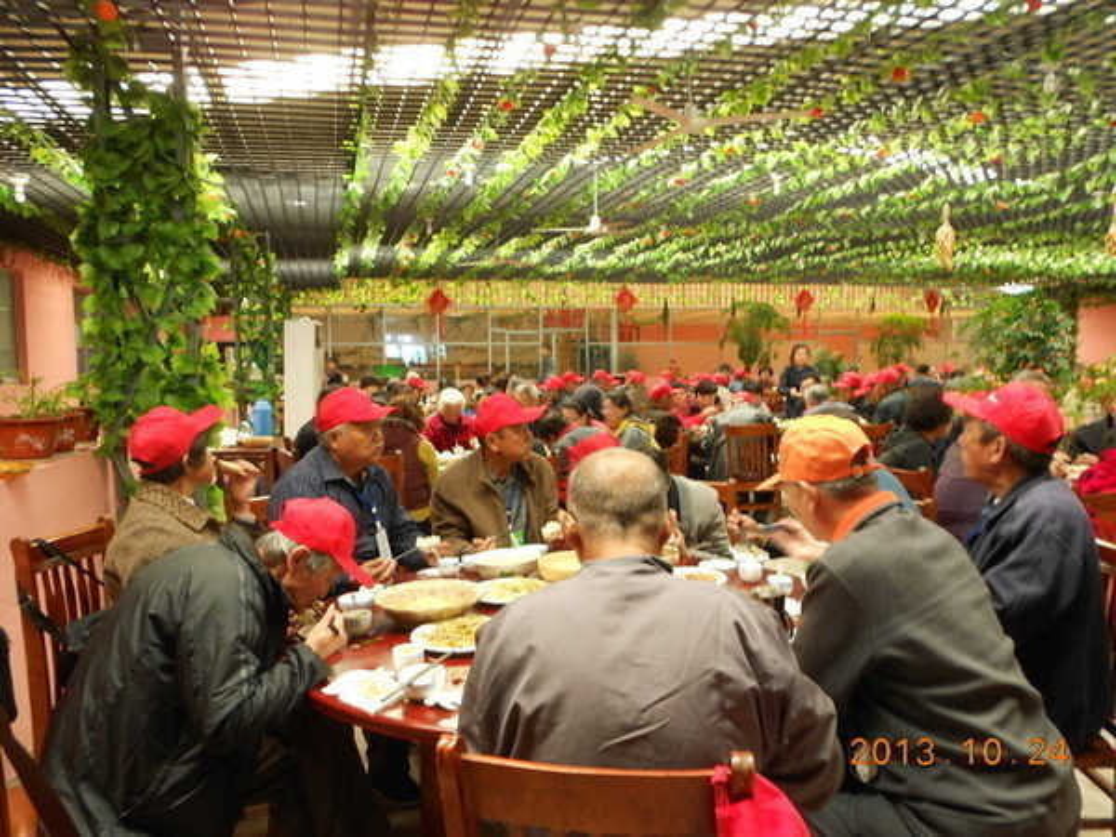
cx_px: 558
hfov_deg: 67.3
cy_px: 418
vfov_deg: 53.1
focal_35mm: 26
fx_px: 838
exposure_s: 1/10
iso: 100
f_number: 3.2
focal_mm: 4.6
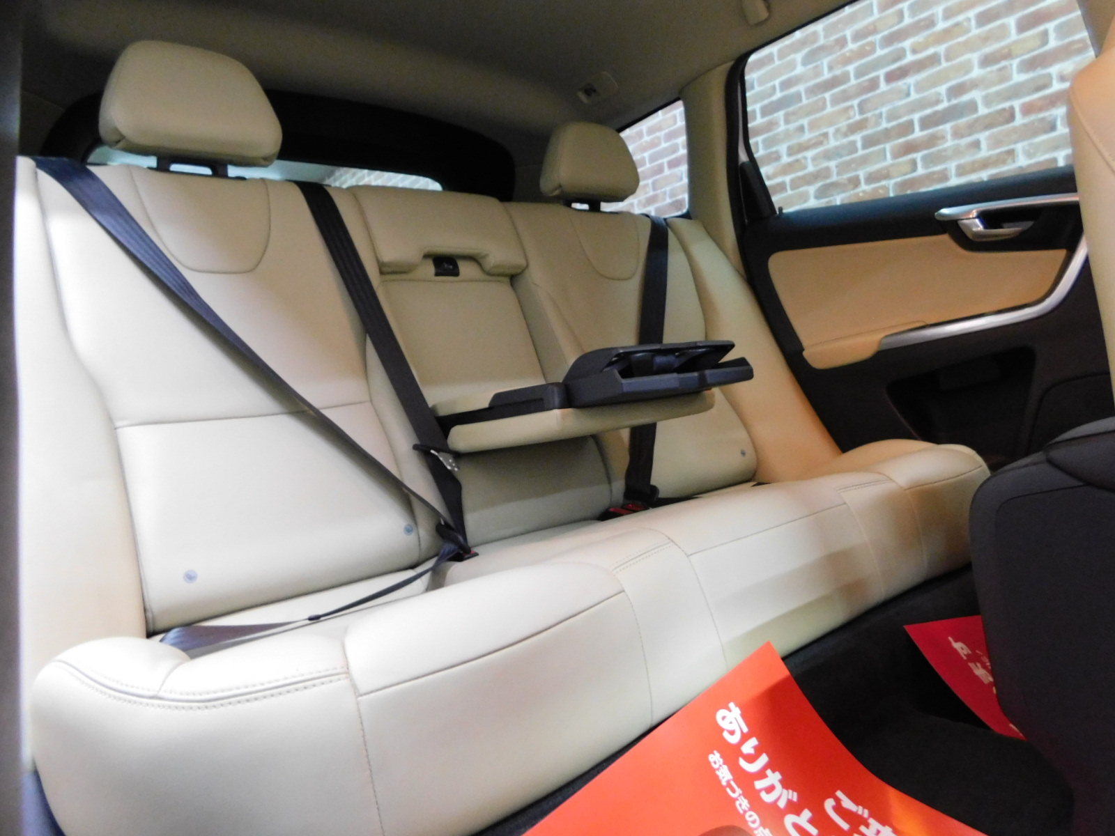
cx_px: 558
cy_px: 418
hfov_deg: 73.9
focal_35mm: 23
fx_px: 741
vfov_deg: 58.9
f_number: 3
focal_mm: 4
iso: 720
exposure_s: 1/8
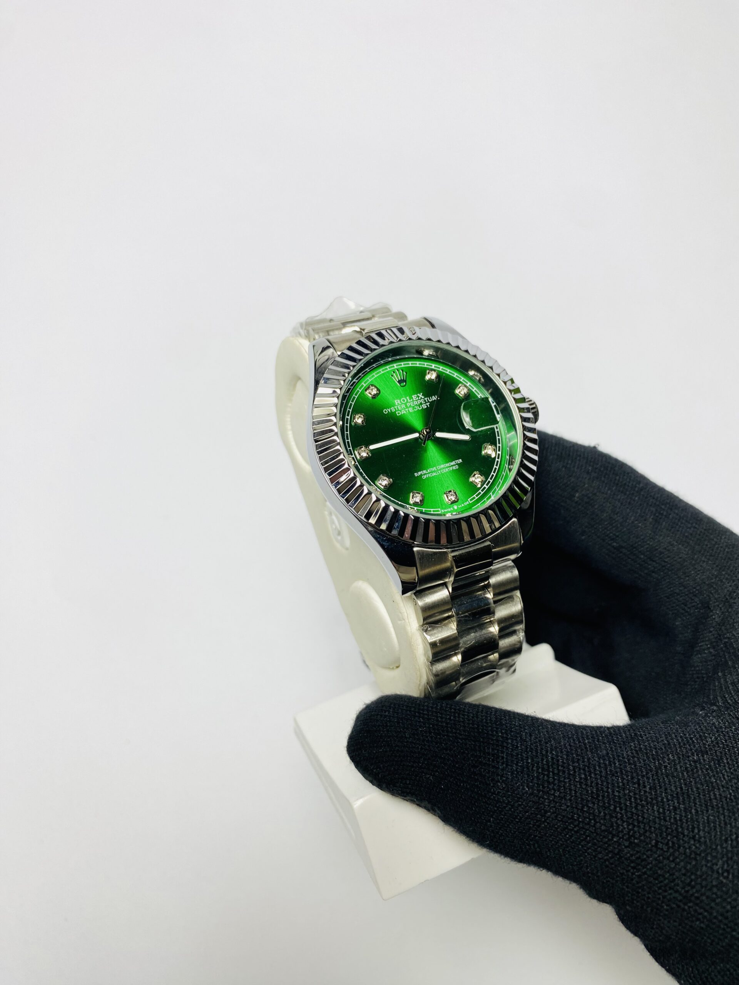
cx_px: 370
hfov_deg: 54.9
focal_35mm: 25
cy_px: 492
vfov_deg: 69.4
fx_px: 712
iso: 32
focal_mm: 4.25
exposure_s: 1/101
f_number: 1.8
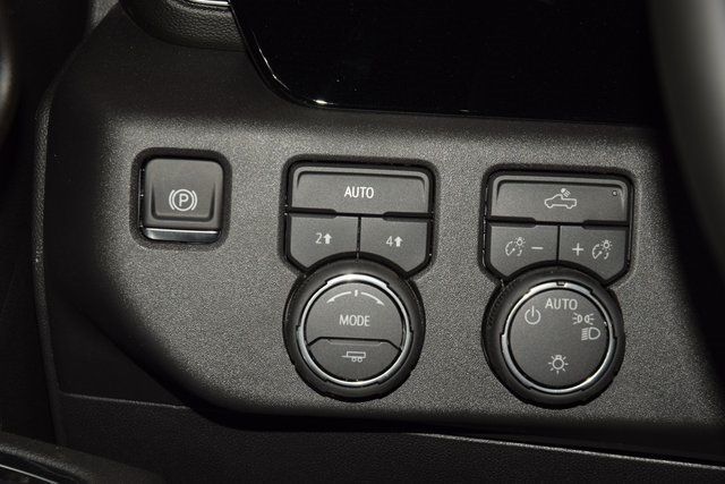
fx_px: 2115
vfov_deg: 13.0
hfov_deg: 19.5
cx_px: 362
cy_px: 242
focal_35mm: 105
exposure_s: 1/125
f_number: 8
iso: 100
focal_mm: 70
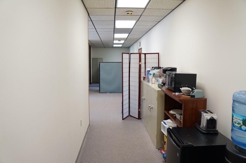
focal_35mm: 27
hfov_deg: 67.4
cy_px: 82
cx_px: 123
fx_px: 184
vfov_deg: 47.8
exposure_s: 1/60
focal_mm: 18
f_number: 4
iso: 500
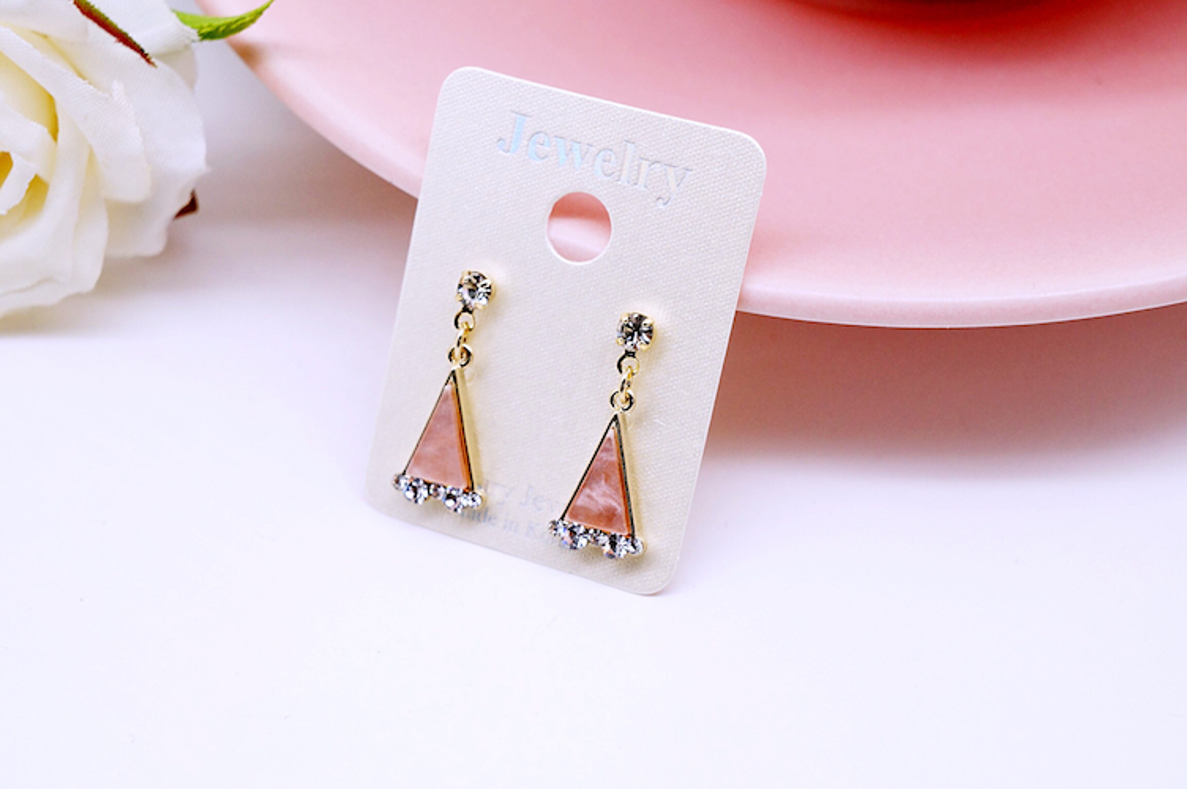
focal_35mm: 82
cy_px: 394
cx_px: 594
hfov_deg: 24.6
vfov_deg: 16.5
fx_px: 2718
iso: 800
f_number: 9
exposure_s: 1/250
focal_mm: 55
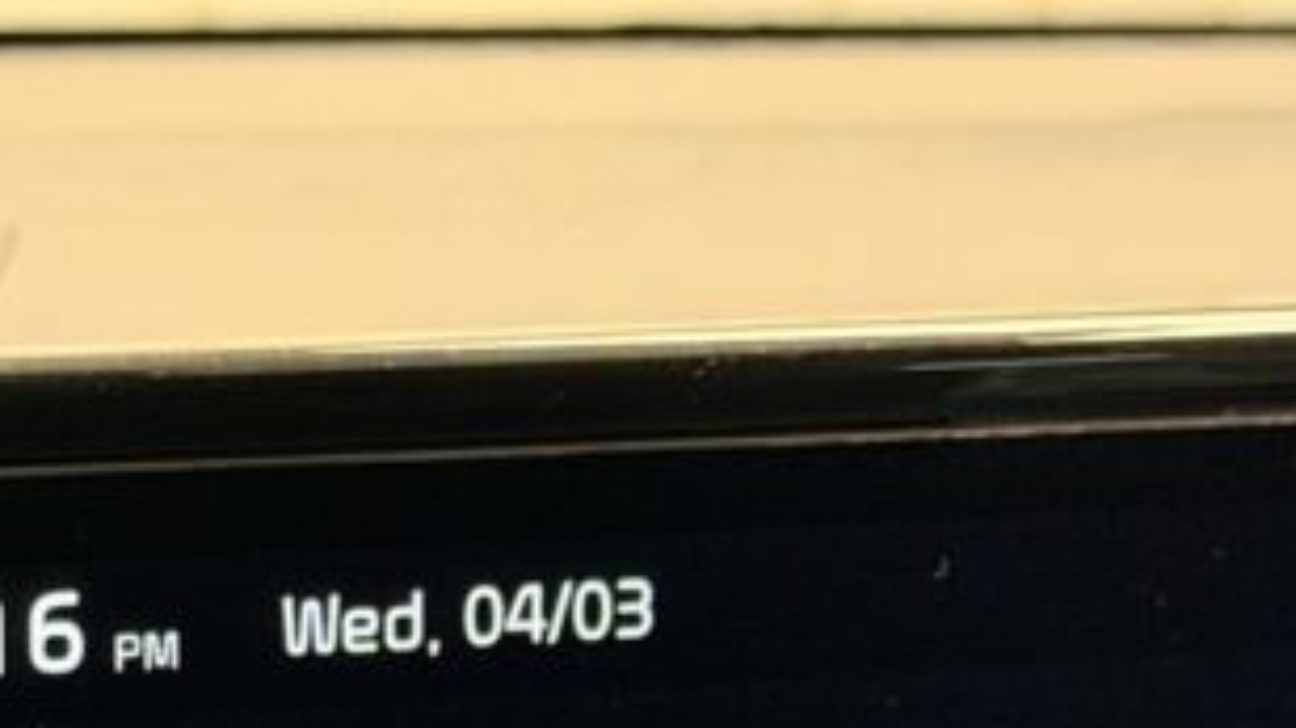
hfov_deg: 12.2
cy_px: 1279
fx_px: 5977
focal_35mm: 174
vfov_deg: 6.8
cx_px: -8
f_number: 1.78
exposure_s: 1/25
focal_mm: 6.76
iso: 400
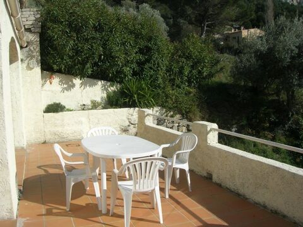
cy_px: 114
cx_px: 152
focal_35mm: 34
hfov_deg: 54.0
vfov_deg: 41.8
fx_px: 298
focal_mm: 5.7
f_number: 4.9
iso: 50
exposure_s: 1/542
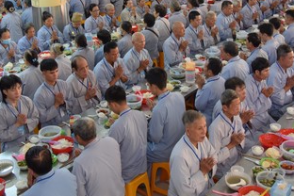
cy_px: 30
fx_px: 408
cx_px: 150
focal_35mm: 50
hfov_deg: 39.6
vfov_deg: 26.3
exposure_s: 1/60
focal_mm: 24
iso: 640
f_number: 5
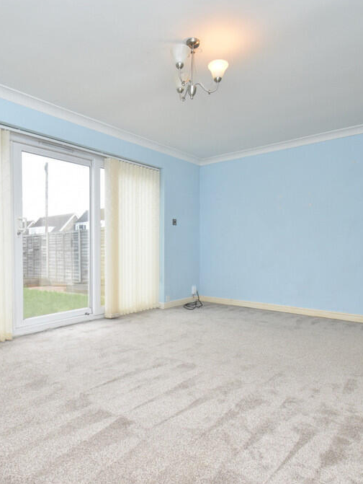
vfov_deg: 76.4
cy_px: 242
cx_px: 158
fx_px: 307
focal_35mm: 22
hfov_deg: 60.9
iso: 720
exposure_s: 1/60
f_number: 8
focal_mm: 10
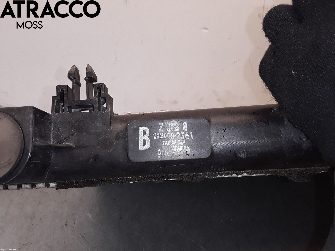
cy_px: 126
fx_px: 271
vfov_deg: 49.7
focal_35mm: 28
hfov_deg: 63.4
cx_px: 168
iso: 40
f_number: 1.9
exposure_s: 1/133
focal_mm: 2.91
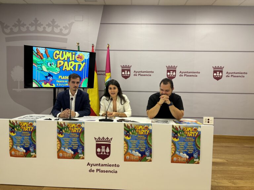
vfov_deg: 53.1
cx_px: 127
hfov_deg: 67.3
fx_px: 191
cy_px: 95
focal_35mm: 26
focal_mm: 5.96
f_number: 1.6
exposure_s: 1/50
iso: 100
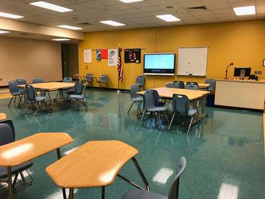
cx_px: 132
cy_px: 100
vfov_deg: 49.7
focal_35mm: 28
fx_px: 214
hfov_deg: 63.4
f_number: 1.8
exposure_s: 1/30
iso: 25
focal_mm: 4
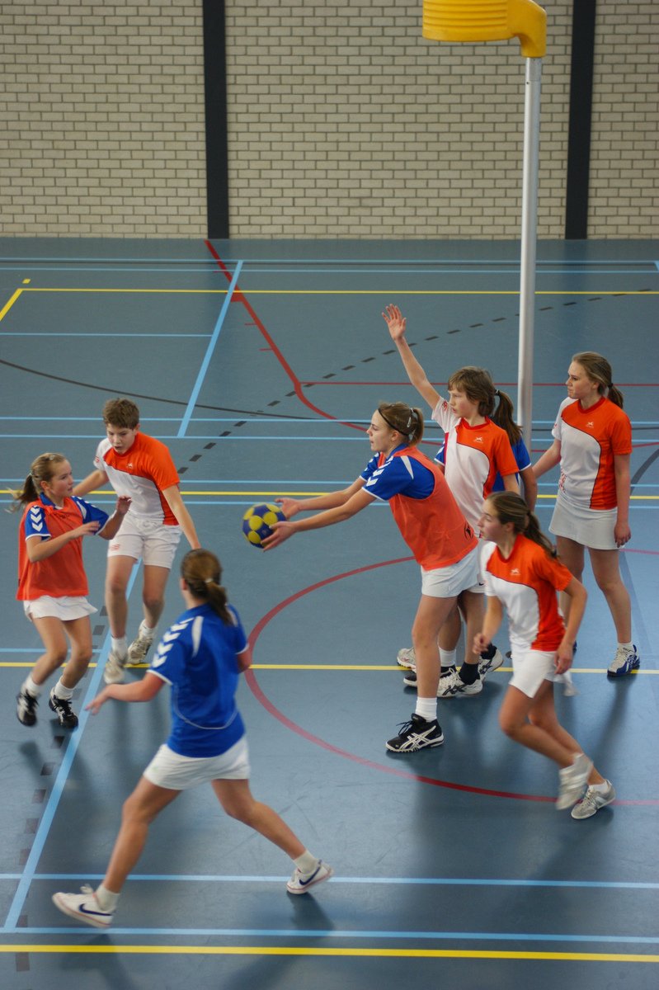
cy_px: 495
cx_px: 330
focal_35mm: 82
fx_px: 2267
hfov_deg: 16.5
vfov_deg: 24.6
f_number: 2.8
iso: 400
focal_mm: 55
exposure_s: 1/160
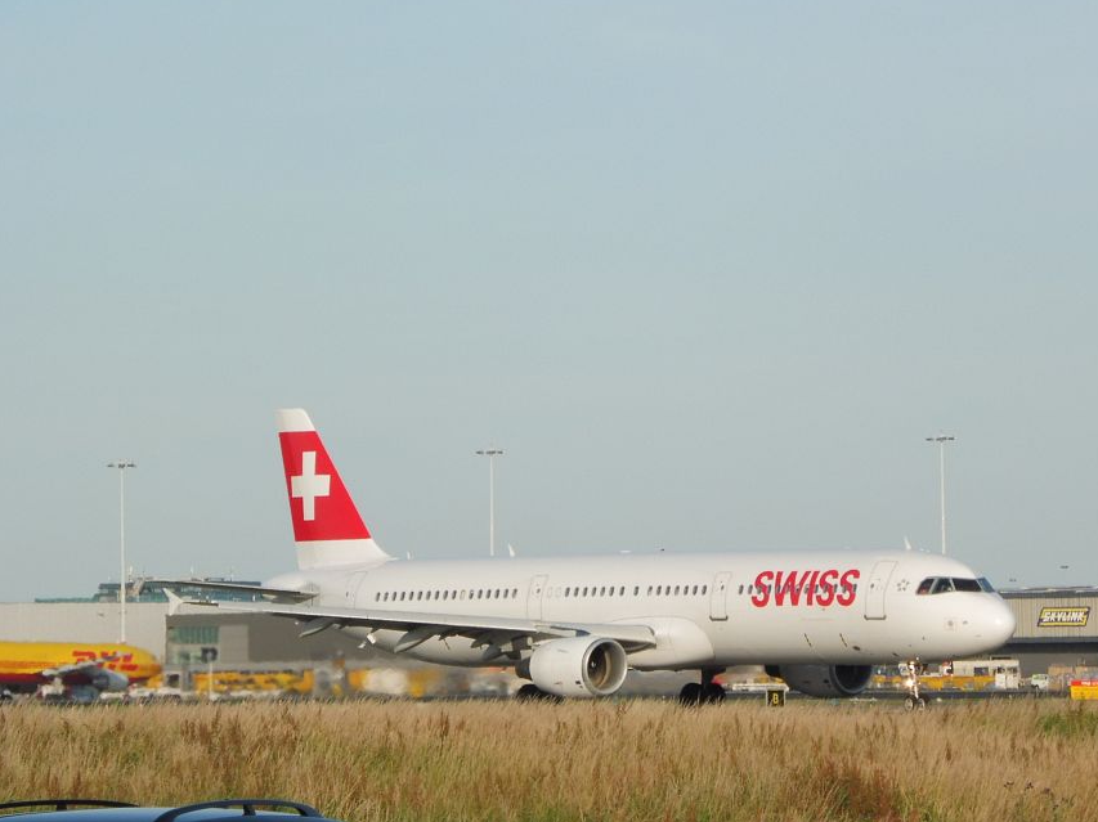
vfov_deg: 4.7
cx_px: 654
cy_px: 334
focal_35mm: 318
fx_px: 10083
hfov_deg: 6.2
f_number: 7.1
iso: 100
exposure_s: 1/320
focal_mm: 47.3
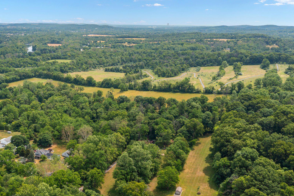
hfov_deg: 52.9
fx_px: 294
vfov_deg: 36.7
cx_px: 123
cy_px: 116
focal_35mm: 36
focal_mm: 10.26
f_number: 5.6
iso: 100
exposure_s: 1/500
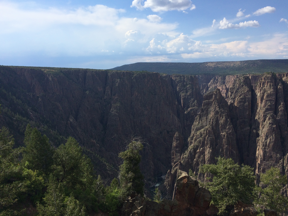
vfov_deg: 48.2
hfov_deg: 61.7
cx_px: 144
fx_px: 241
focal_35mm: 29
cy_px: 108
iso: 32
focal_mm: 4.15
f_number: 2.2
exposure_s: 1/2740
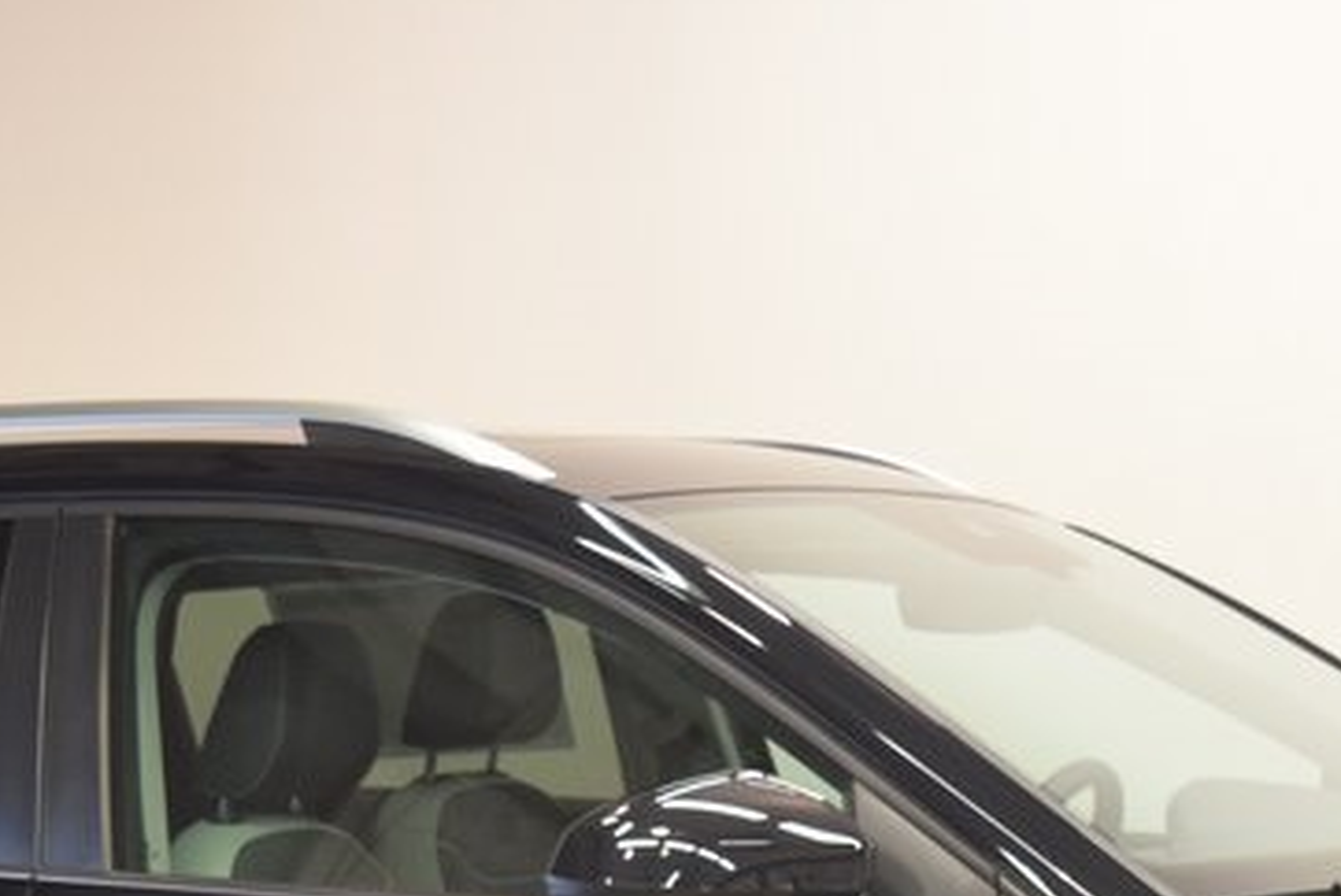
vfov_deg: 11.7
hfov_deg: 17.8
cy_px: 1122
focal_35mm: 114
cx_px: 850
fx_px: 4265
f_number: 4
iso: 1000
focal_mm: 27
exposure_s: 1/60
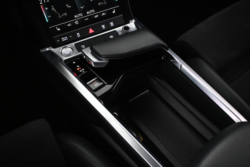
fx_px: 255
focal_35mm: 37
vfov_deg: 36.2
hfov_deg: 52.2
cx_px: 125
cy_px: 84
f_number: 4.2
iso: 4000
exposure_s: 1/60
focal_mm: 24.5
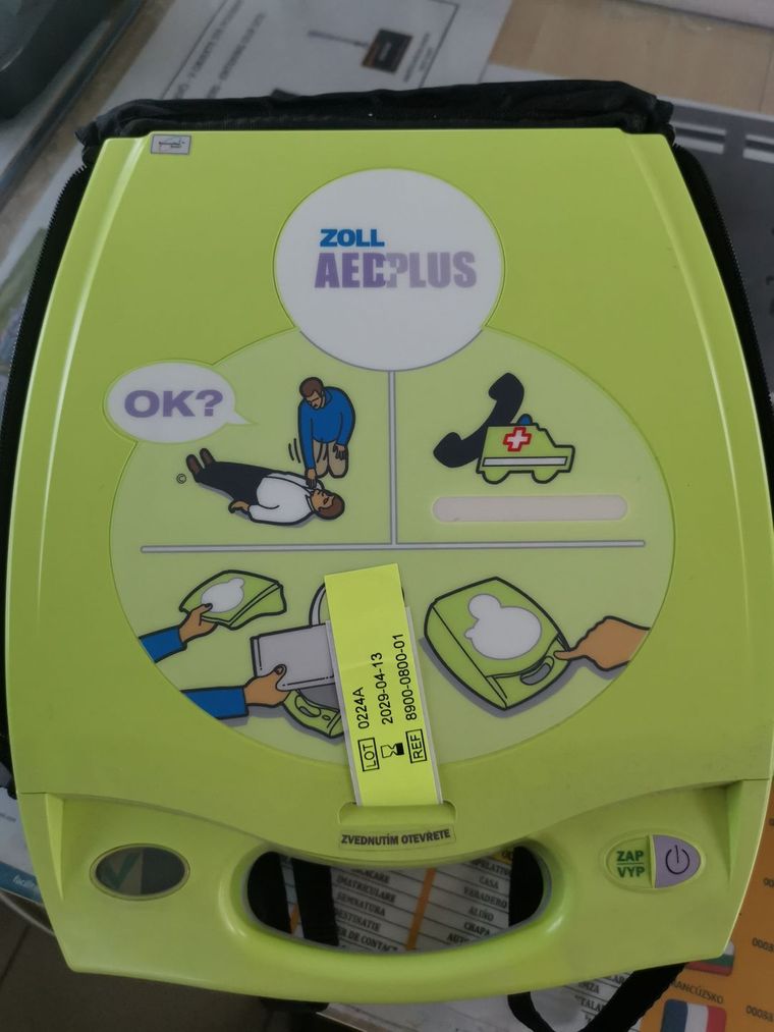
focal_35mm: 27
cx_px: 387
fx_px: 805
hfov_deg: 51.4
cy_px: 516
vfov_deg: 65.3
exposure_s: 1/100
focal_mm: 5.58
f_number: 1.8
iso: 320
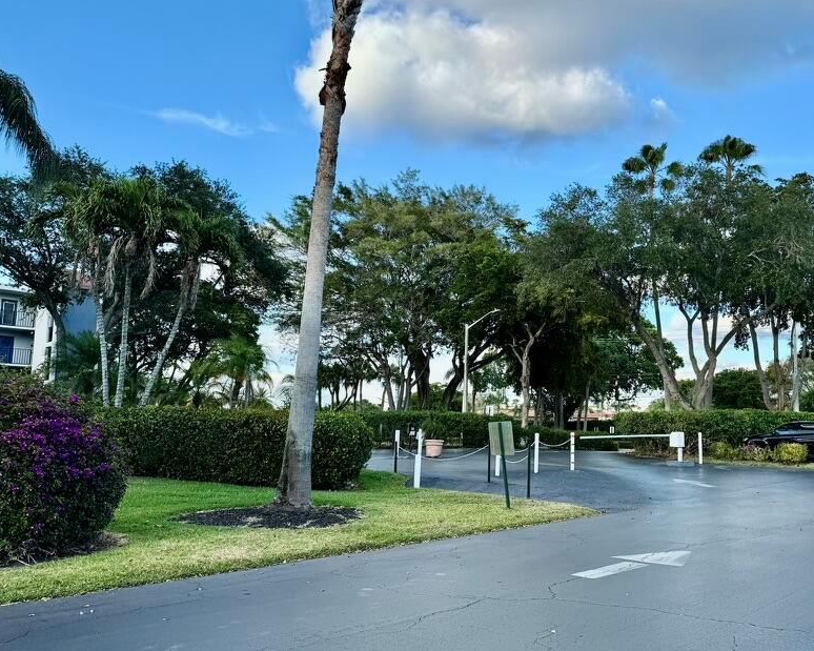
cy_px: 338
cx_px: 533
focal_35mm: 31
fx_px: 747
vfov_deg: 47.1
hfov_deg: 56.1
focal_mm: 6.76
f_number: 1.78
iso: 80
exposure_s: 1/1339
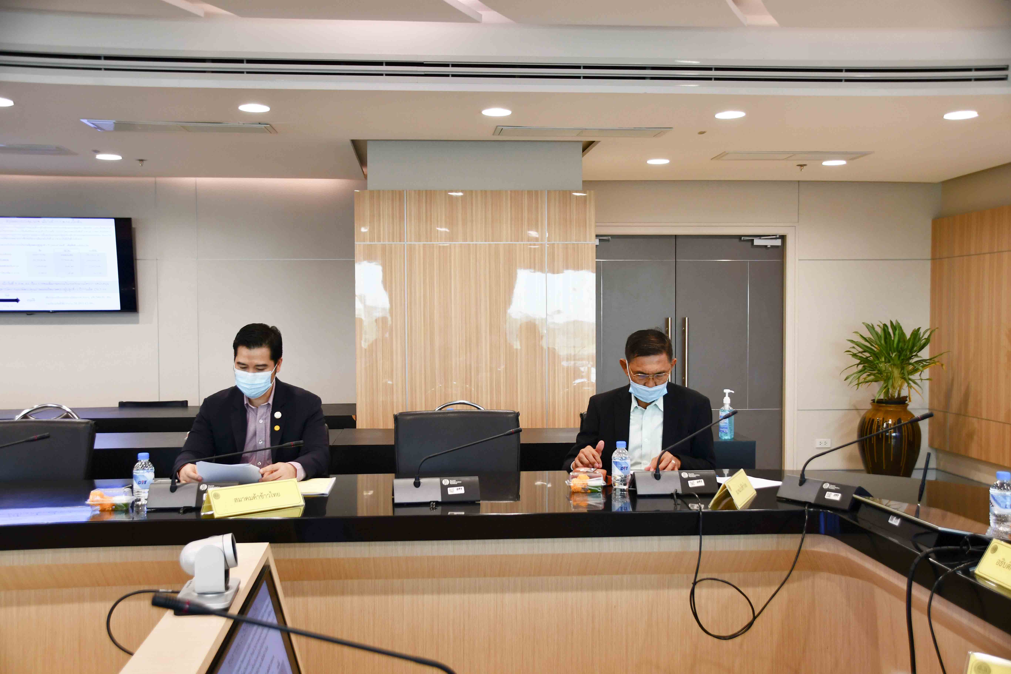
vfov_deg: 40.0
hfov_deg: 57.2
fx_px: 927
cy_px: 337
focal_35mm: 33
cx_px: 506
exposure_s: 1/60
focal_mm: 22
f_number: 4
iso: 280
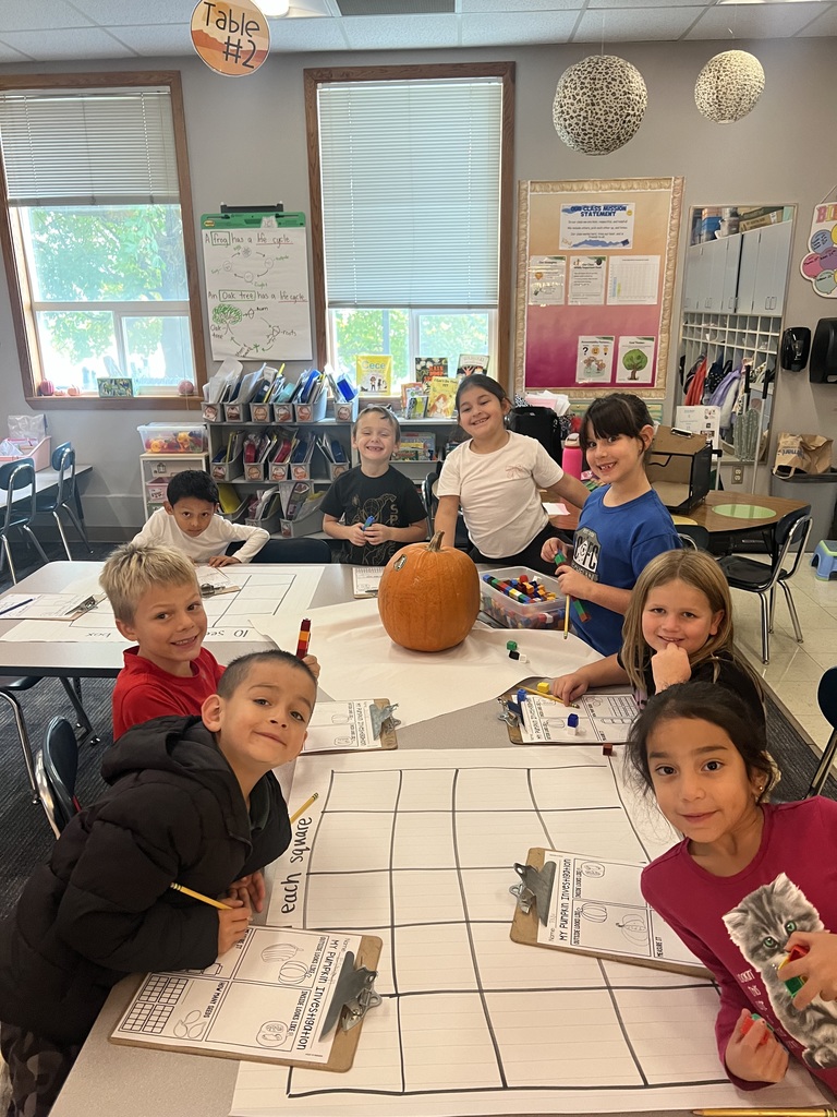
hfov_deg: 53.1
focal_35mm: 26
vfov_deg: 67.3
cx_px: 418
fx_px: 838
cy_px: 558
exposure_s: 1/60
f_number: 1.5
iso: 320
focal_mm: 5.7
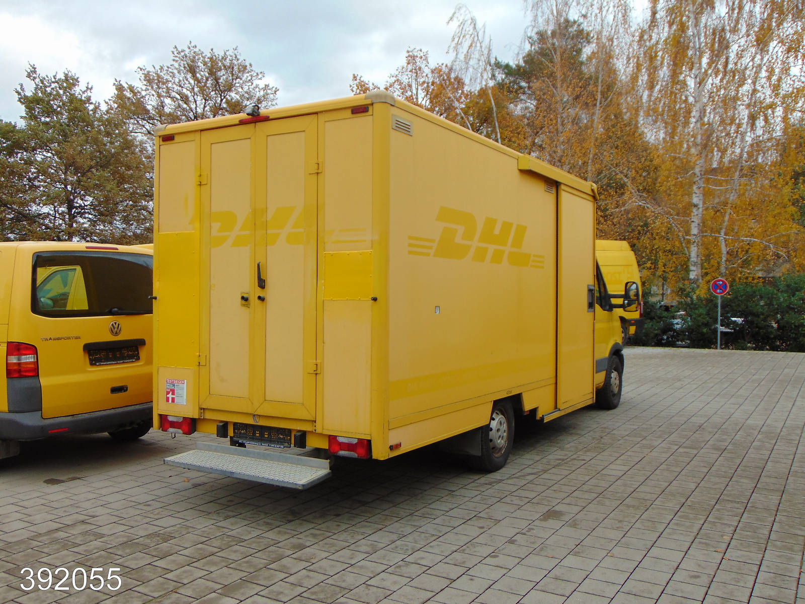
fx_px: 767
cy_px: 302
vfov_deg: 42.9
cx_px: 402
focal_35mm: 33
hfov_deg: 55.4
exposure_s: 1/200
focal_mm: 5.8
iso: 80
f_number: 3.2
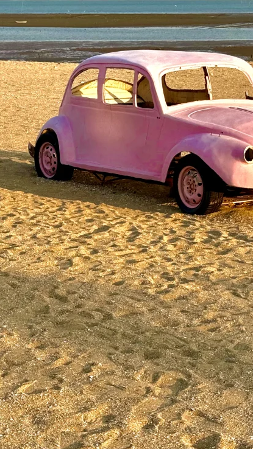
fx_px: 1217
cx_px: 71
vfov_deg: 20.9
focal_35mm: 102
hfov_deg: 11.8
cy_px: 217
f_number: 1.78
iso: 64
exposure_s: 1/2088
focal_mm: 6.76
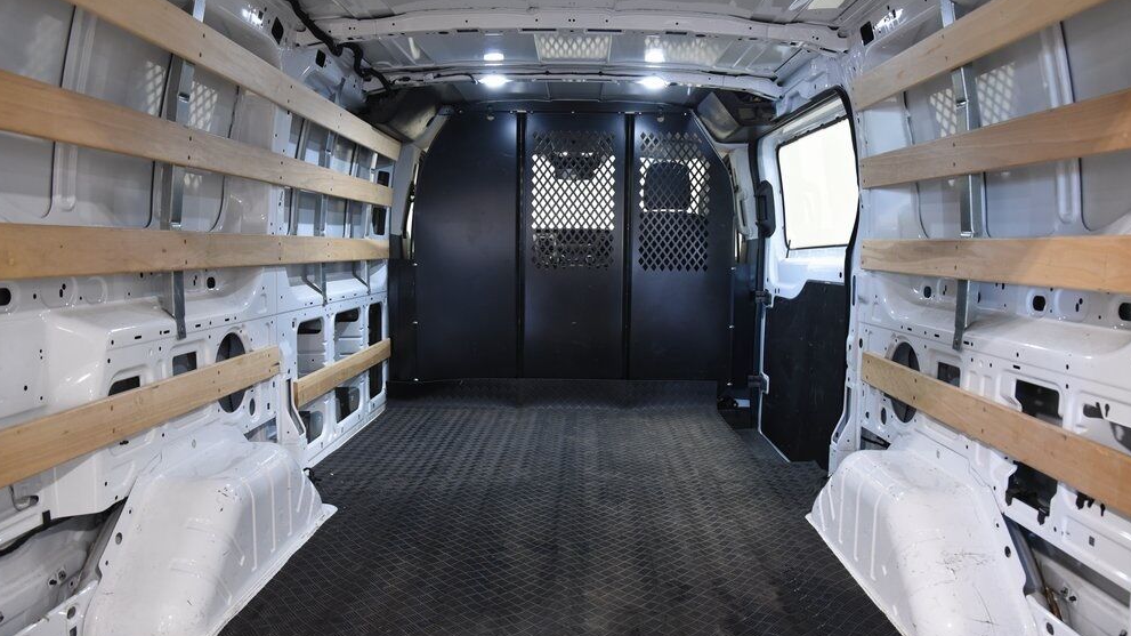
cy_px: 329
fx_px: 780
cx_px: 571
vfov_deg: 44.4
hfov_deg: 71.9
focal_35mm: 26
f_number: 5
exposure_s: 1/20
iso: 1600
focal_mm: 24
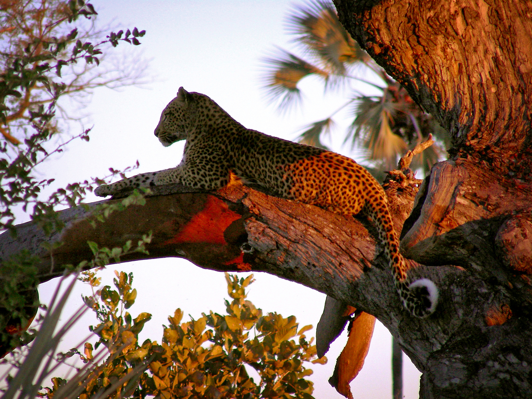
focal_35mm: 380
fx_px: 5841
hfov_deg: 5.2
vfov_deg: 3.9
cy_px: 200
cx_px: 266
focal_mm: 63.3
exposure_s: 1/118
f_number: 3.5
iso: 50
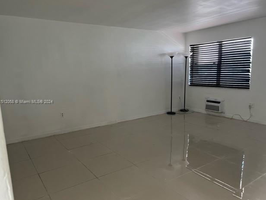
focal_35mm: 27
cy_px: 102
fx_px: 207
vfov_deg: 51.4
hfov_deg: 65.3
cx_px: 131
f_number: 1.5
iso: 200
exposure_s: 1/60
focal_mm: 5.7
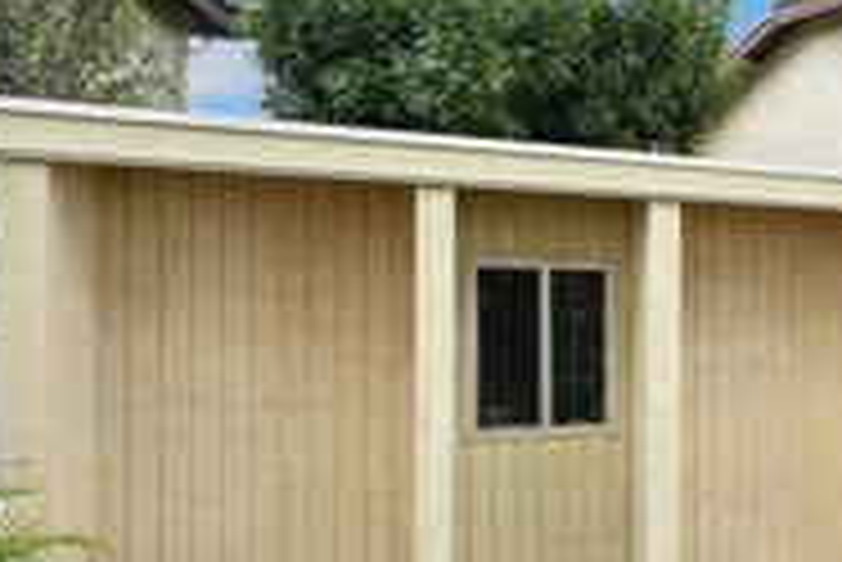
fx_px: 1124
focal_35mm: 48
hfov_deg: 26.1
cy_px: 335
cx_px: 1342
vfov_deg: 28.1
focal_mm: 14
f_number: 8
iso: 320
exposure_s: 1/160
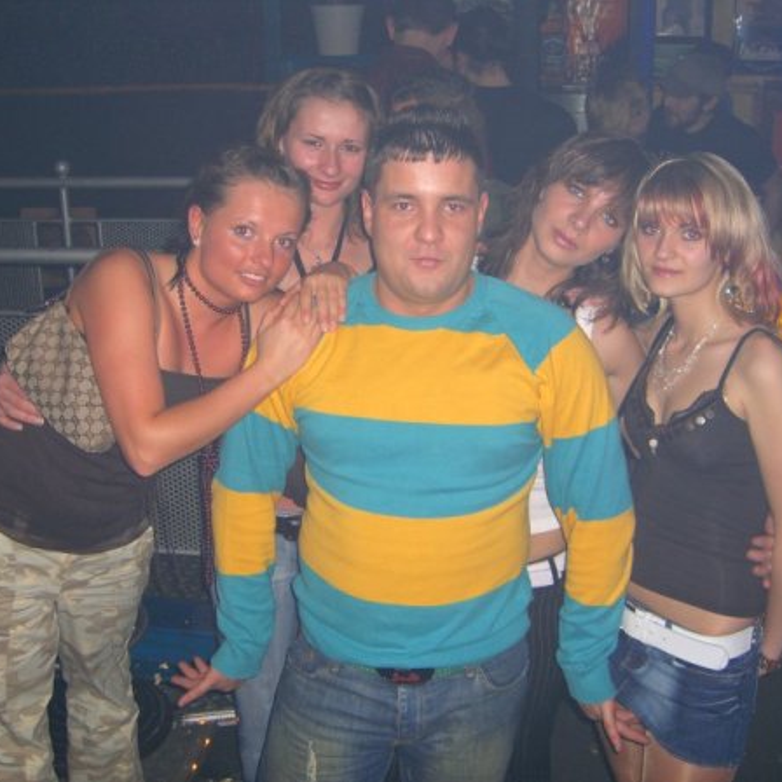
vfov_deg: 37.6
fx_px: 1150
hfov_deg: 37.5
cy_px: 391
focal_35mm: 45
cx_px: 374
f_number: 2.8
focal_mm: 7.9
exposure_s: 1/60
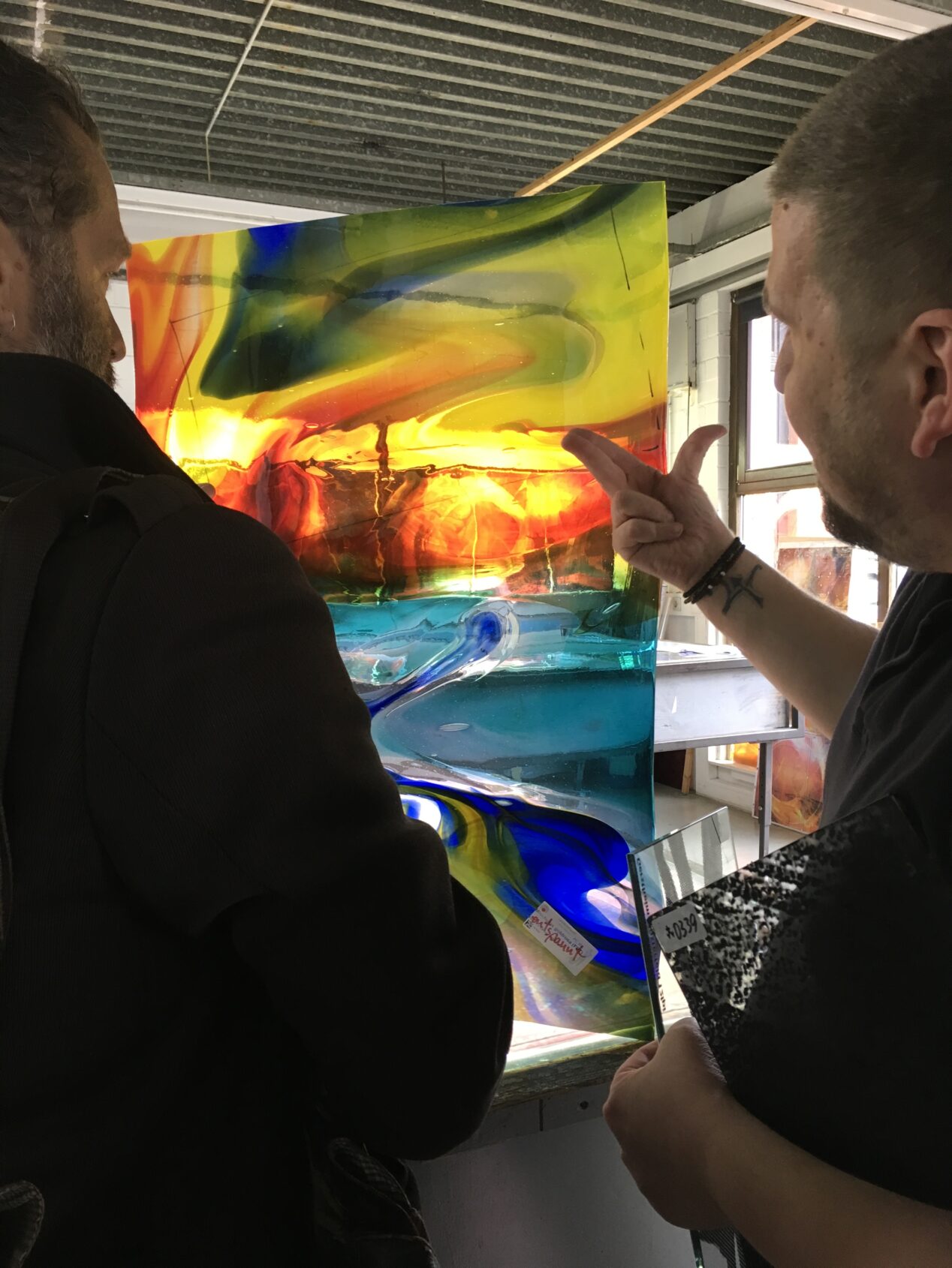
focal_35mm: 29
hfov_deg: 48.2
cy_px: 634
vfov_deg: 61.7
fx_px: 1063
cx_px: 476
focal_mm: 4.15
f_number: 2.2
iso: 100
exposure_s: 1/33
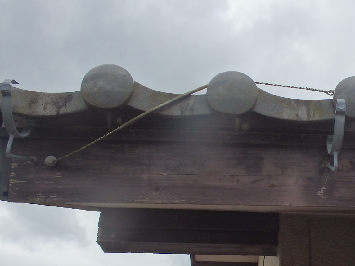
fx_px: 482
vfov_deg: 30.8
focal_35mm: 47
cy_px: 149
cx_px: 247
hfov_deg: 39.8
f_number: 3.9
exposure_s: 1/640
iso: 125
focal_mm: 5
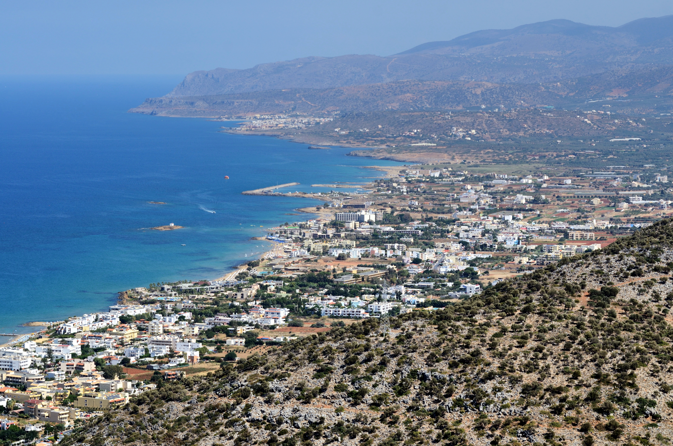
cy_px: 223
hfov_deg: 16.7
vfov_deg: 11.1
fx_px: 2295
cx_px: 336
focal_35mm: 123
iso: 160
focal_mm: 82
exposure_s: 1/640
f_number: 9
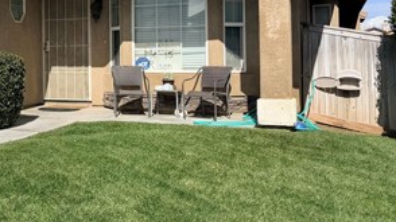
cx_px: 11
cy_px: 43
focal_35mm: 57
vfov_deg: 20.8
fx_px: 598
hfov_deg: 33.8
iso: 80
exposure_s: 1/10309
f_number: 1.78
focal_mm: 6.76
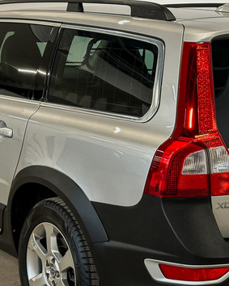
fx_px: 729
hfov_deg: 17.6
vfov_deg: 22.2
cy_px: 152
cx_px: 203
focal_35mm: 86
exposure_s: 1/50
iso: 160
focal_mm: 6.86
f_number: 1.78
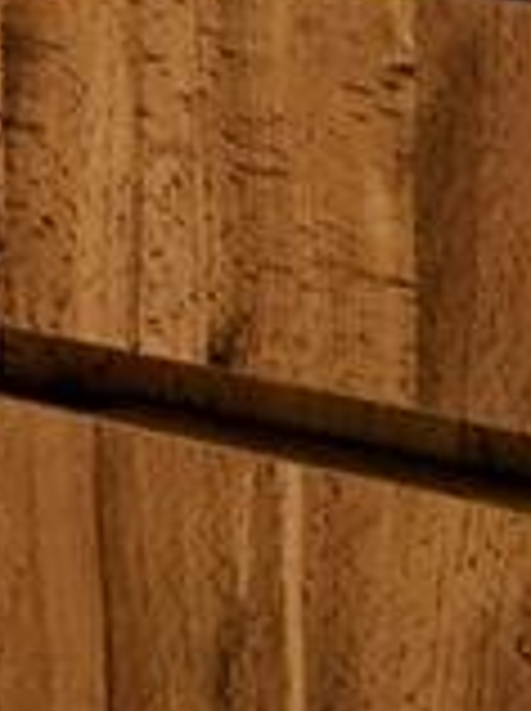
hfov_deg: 10.8
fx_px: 2030
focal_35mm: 99
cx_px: -994
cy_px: -680
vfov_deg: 15.9
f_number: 2.2
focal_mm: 2.2
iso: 80
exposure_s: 1/60
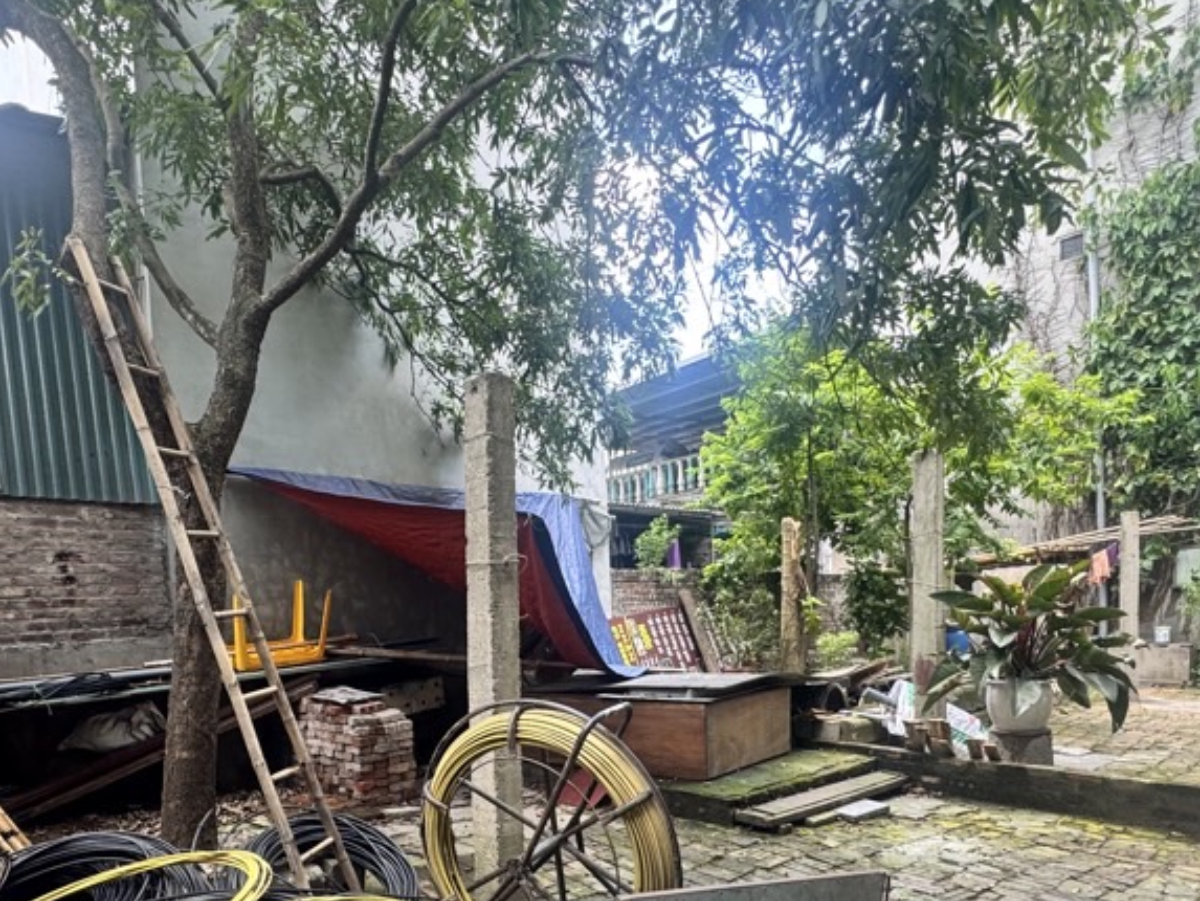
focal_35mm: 25
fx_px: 867
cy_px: 683
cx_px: 532
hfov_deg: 69.2
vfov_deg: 52.3
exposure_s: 1/99
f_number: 2.2
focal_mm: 2.22
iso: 80
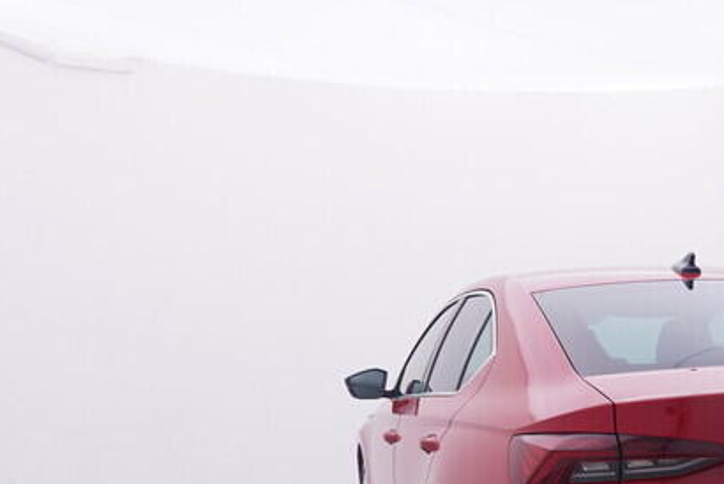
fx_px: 1132
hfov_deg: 34.3
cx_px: 588
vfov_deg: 23.2
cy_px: 475
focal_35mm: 56
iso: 200
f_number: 5
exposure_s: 1/80
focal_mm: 15
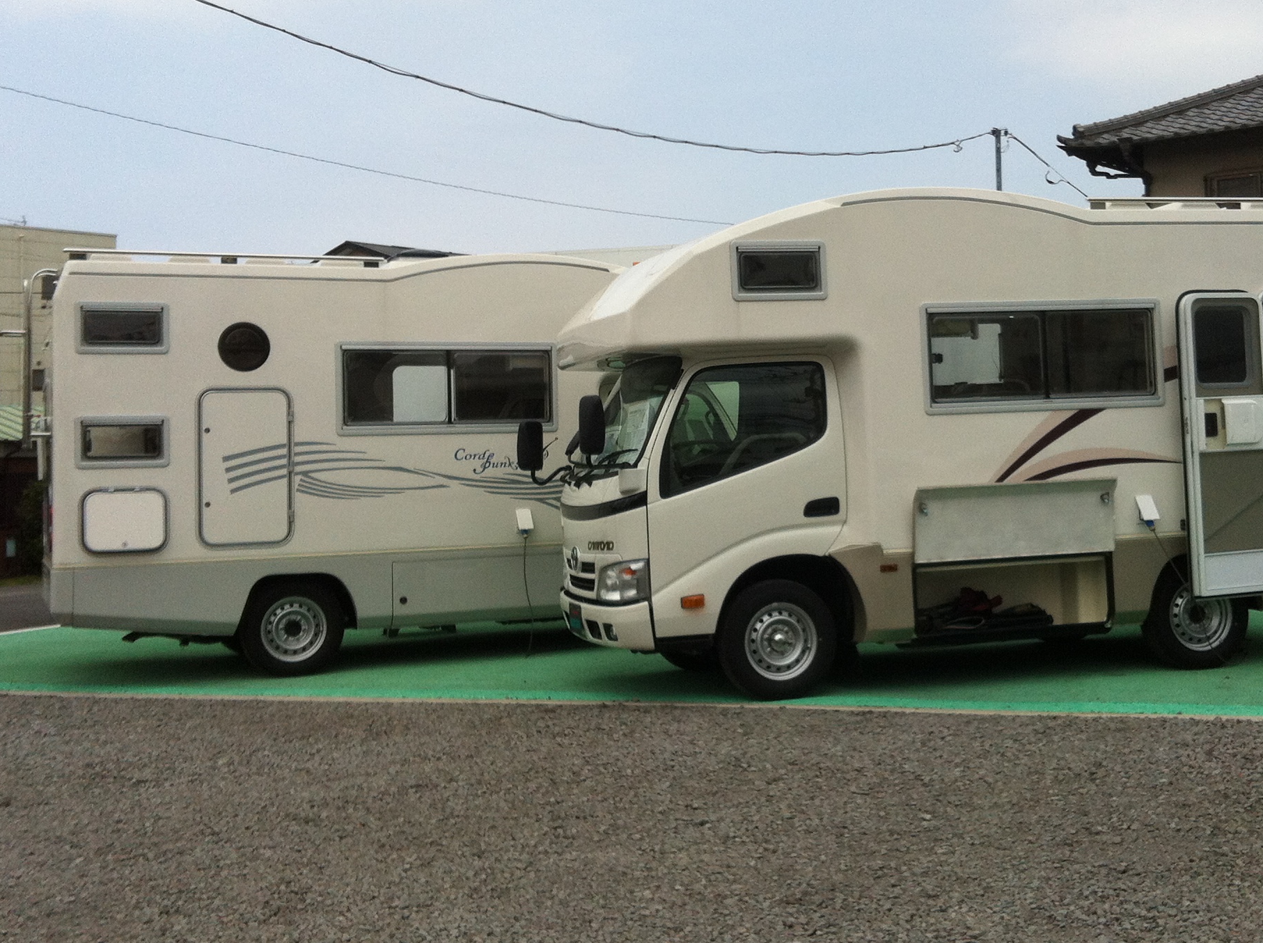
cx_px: 721
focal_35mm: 50
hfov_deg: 38.2
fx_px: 1822
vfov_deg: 29.0
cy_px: 372
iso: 80
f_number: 2.8
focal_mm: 3.85
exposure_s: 1/1774
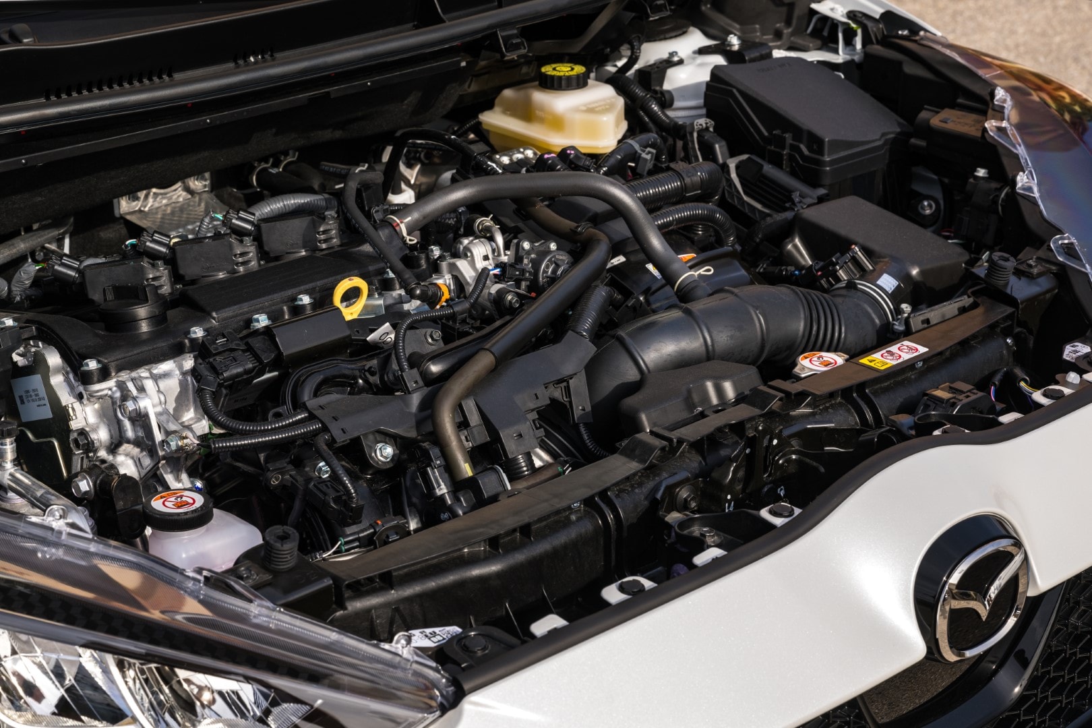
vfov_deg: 20.6
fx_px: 2002
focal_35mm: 66
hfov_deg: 30.5
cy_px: 364
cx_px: 546
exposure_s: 1/80
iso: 200
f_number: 10
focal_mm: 66
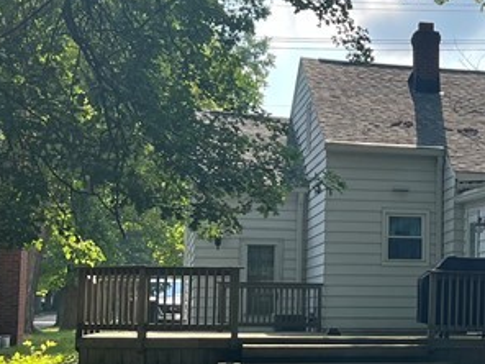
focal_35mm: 90
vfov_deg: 16.4
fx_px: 1261
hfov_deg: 20.9
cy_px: 192
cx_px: 513
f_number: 1.6
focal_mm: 5.1
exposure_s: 1/1477
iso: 50
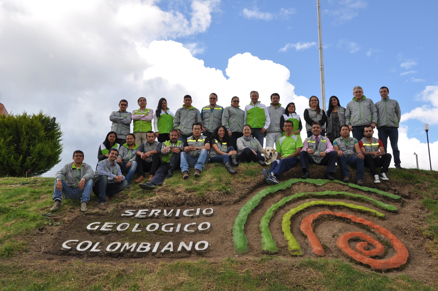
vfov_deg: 39.9
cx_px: 219
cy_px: 146
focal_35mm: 33
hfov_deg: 57.3
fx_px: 401
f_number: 9.5
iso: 200
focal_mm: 22
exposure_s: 1/200
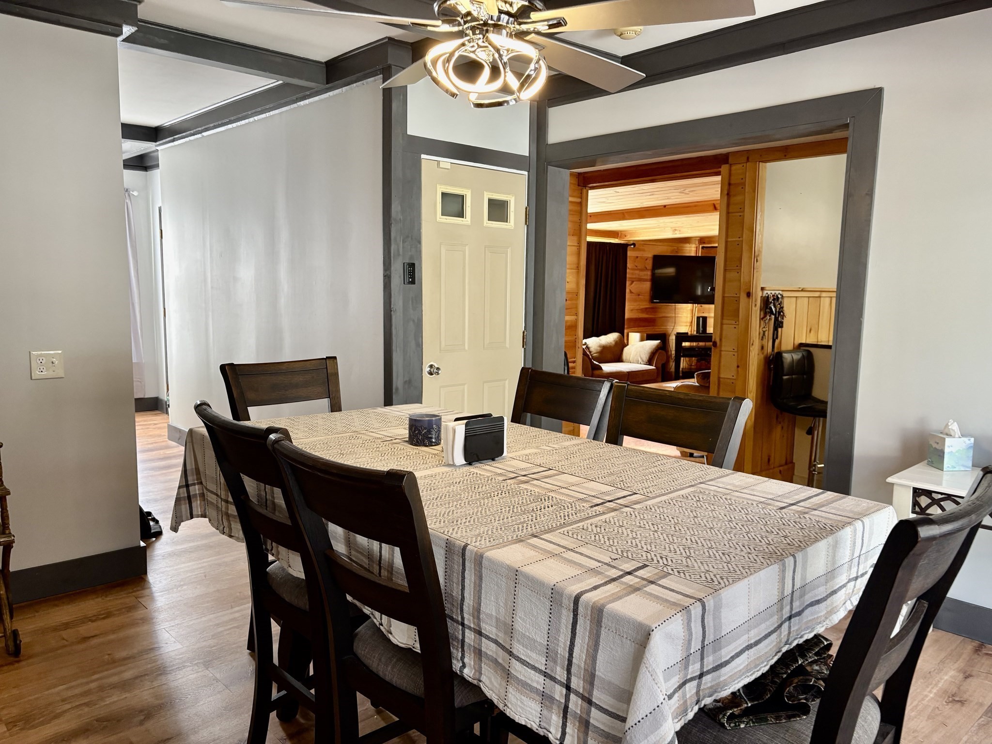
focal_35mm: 26
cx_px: 496
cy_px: 372
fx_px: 745
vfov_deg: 53.1
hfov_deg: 67.3
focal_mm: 5.96
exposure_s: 1/59
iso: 125
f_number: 1.6
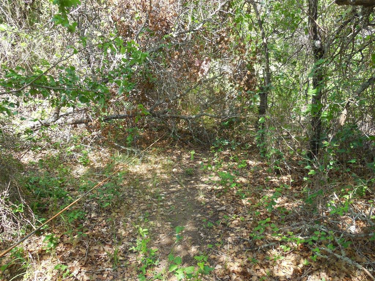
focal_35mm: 30
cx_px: 188
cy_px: 140
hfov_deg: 60.0
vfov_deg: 46.8
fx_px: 325
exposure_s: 1/160
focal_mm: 5.3
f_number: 3.2
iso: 125
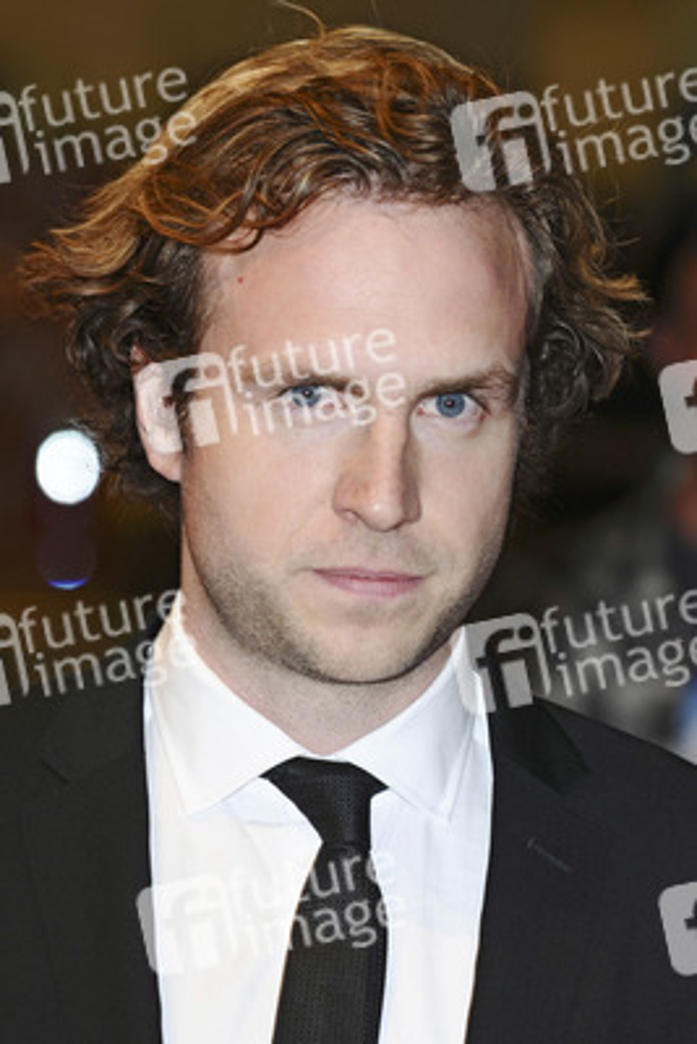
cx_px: 348
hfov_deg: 5.6
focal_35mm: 248
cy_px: 522
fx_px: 7181
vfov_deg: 8.3
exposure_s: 1/160
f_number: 5.6
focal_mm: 165
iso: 320
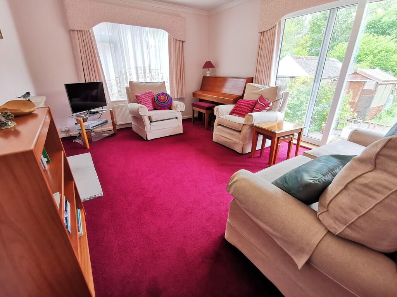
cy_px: 148
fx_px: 195
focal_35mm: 17
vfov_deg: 74.7
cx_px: 198
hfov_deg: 91.0
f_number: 2.2
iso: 125
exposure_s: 1/50
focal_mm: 2.26
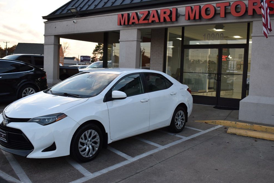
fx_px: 282
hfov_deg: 51.9
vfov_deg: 35.9
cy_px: 90
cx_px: 138
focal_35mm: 37
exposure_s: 1/125
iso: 360
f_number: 5.6
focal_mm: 24
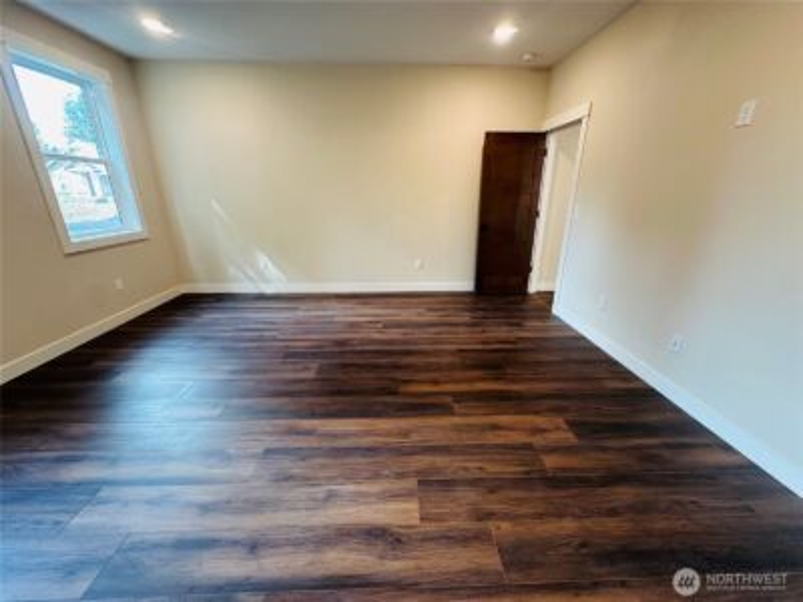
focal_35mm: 14
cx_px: 402
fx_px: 325
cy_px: 301
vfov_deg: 85.7
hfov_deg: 102.1
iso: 200
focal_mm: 2.22
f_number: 2.2
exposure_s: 1/60
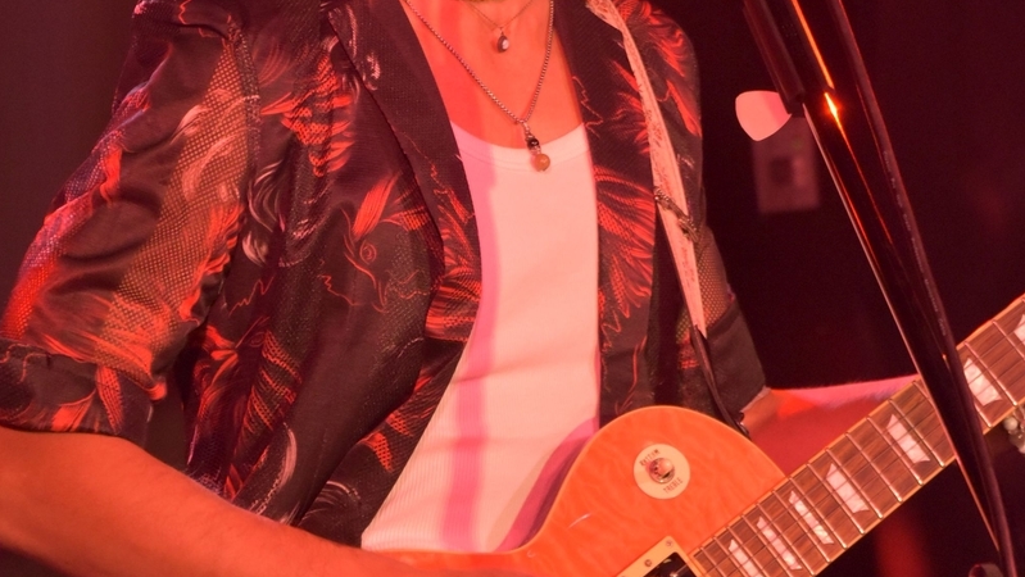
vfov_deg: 6.0
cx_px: 512
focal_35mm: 203
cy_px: 213
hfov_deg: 10.6
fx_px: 5519
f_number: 5.6
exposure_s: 1/60
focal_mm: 86
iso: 3200
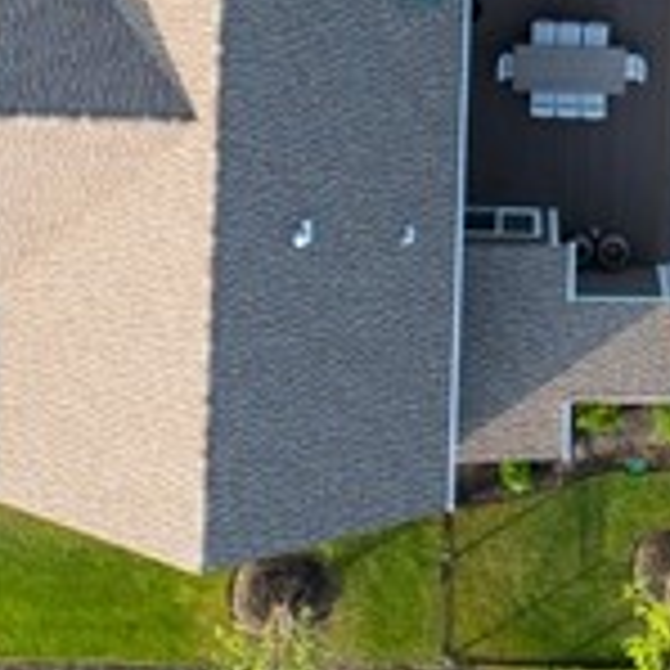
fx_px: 3197
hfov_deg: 11.9
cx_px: 560
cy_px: -695
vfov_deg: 10.9
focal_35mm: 146
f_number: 2.8
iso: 110
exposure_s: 1/320
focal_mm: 12.29
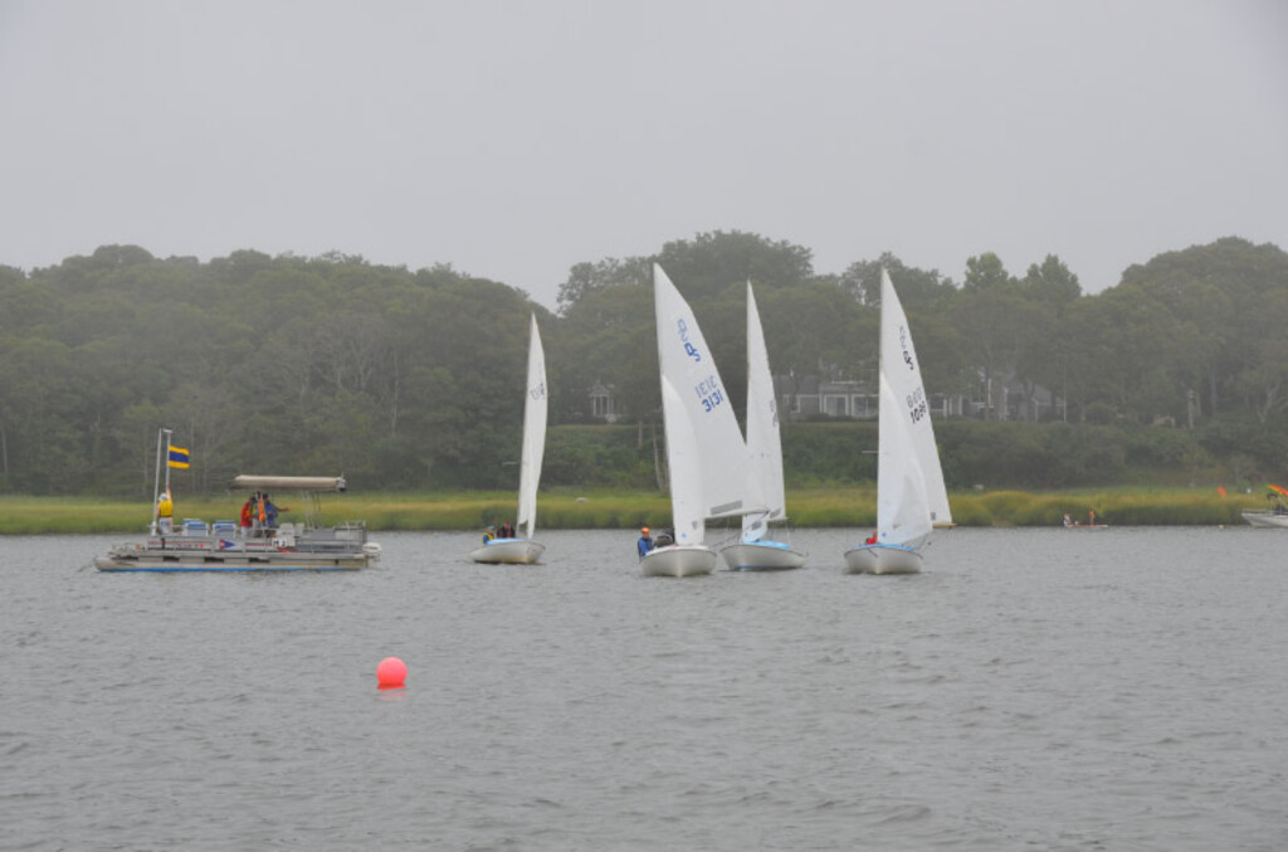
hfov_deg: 19.5
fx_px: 3747
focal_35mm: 105
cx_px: 644
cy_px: 426
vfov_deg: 13.0
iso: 100
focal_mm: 70
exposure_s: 1/320
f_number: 8
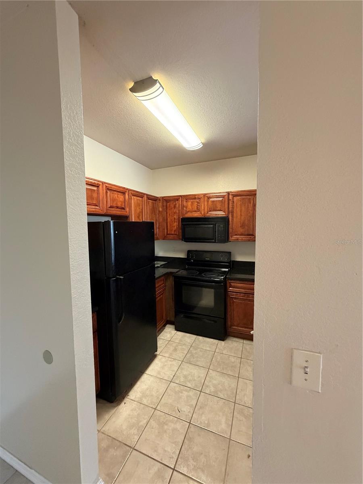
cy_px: 242
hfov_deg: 85.7
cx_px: 182
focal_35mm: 14
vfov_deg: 102.1
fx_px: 196
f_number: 2.2
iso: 500
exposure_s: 1/60
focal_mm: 2.22
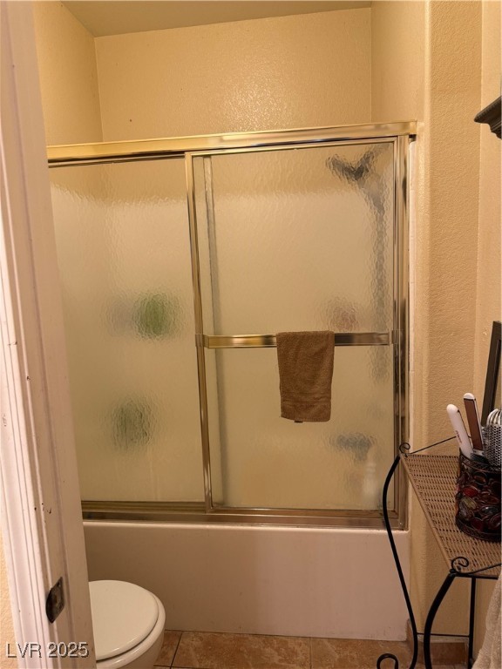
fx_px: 464
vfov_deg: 71.6
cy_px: 334
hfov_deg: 56.8
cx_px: 251
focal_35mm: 24
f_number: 1.78
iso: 200
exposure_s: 1/120
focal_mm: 6.76
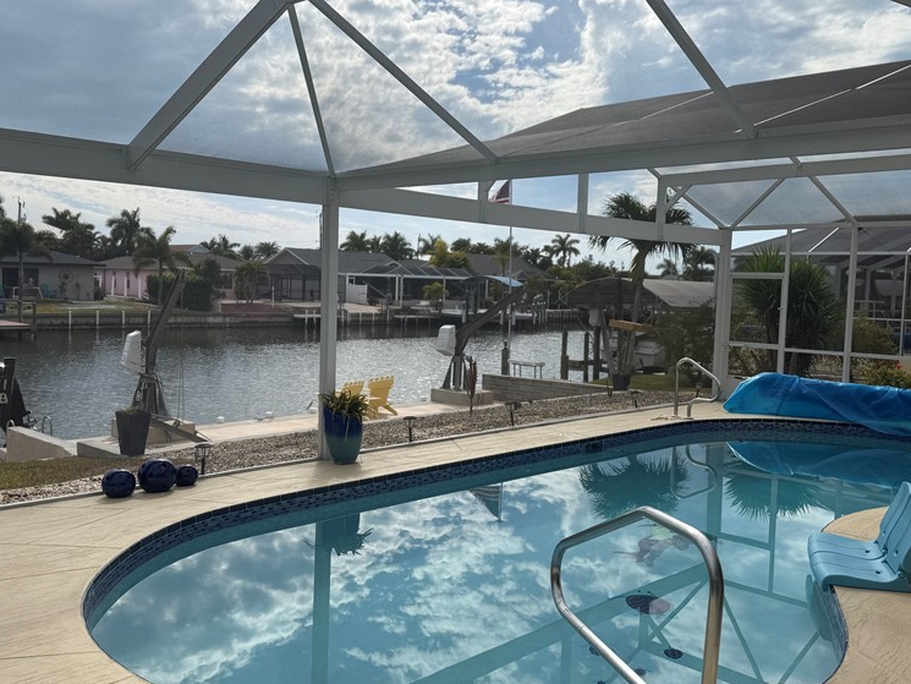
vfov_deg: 43.0
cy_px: 335
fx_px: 869
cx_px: 466
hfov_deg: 55.3
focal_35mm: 33
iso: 80
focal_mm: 6.76
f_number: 1.78
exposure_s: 1/3953
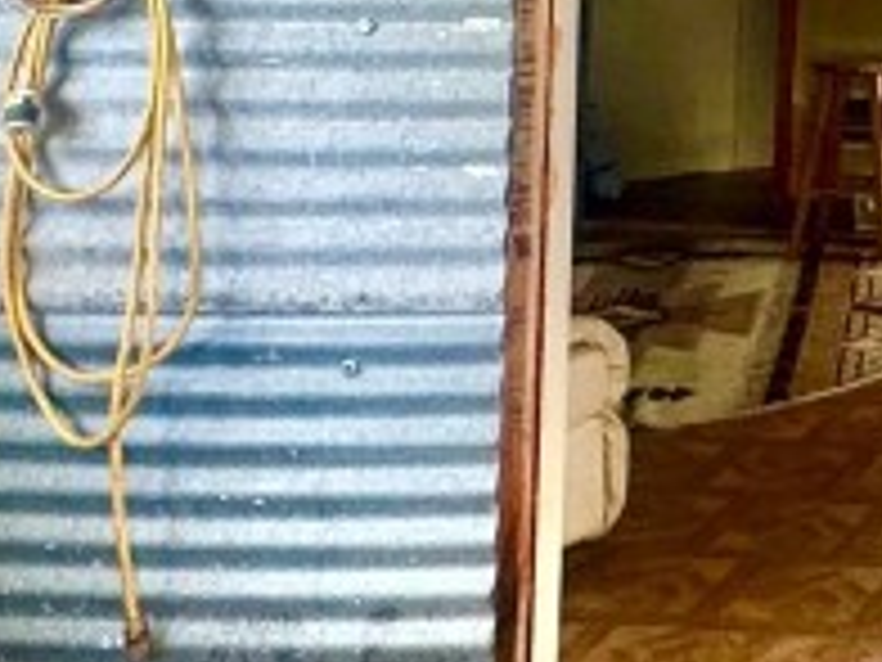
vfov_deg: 18.0
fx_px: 1860
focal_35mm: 73
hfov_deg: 21.9
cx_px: 1341
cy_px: -329
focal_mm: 2.22
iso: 50
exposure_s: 1/99
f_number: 2.2
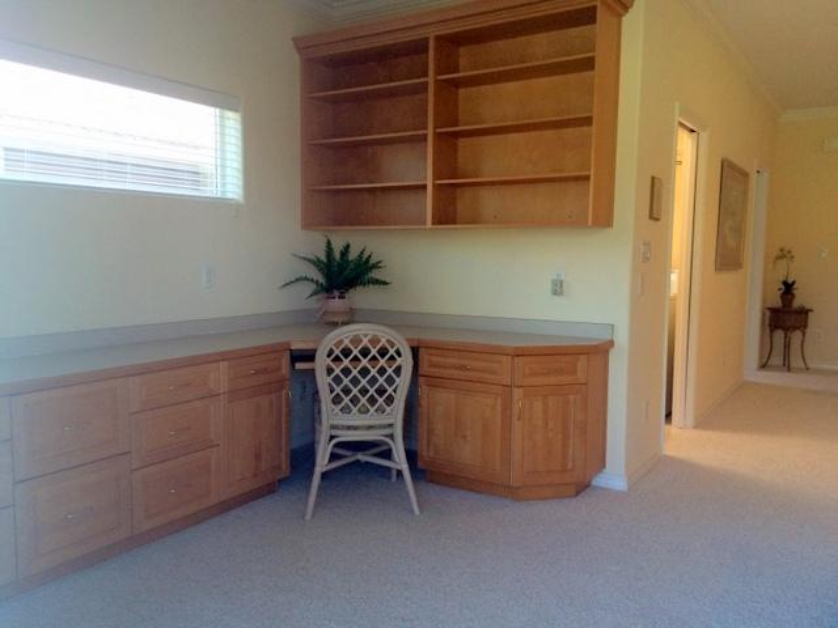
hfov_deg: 61.7
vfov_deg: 48.2
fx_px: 702
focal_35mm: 29
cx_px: 419
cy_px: 314
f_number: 2.2
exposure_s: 1/30
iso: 64
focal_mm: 4.15
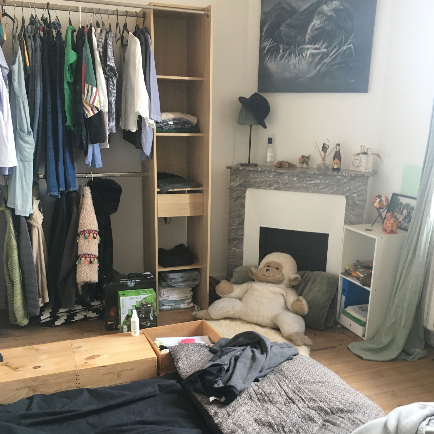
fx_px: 496
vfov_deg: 46.9
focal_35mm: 35
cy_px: 263
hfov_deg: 47.2
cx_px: 219
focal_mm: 4.15
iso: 100
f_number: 2.2
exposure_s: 1/33
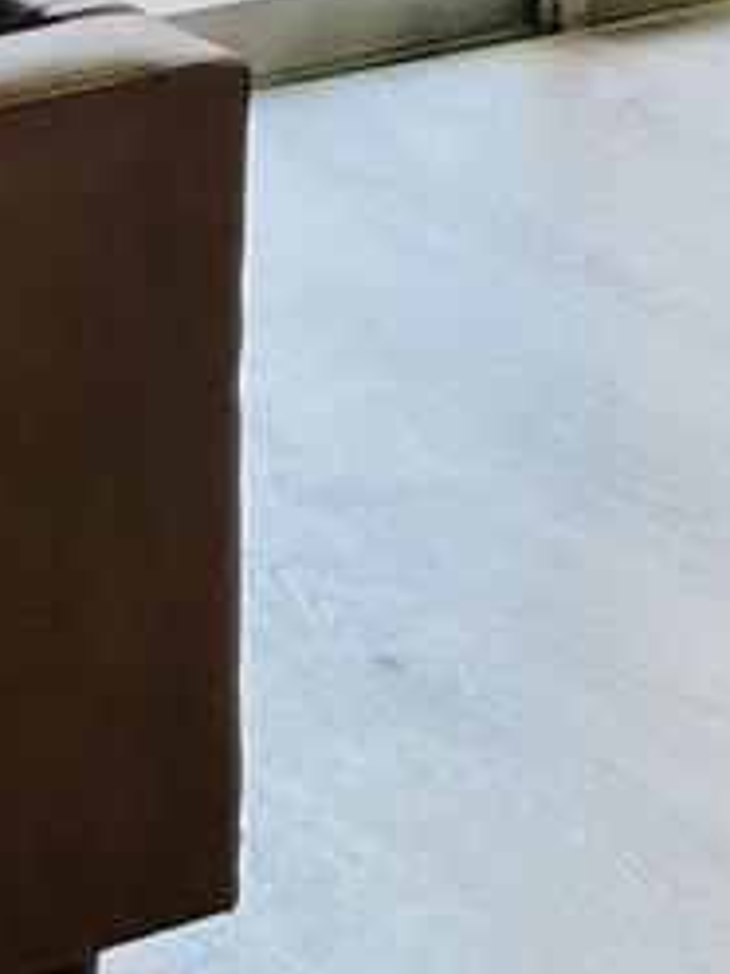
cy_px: -530
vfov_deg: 11.7
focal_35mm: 161
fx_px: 4527
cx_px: 82
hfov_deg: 9.2
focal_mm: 5.1
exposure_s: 1/60
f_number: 1.6
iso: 100
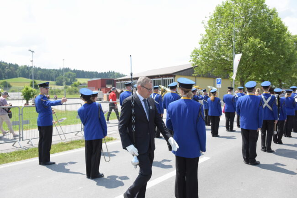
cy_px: 99
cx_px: 148
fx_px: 264
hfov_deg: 58.7
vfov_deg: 41.2
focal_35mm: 32
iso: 2200
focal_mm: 32
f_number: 5.6
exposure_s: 1/5000
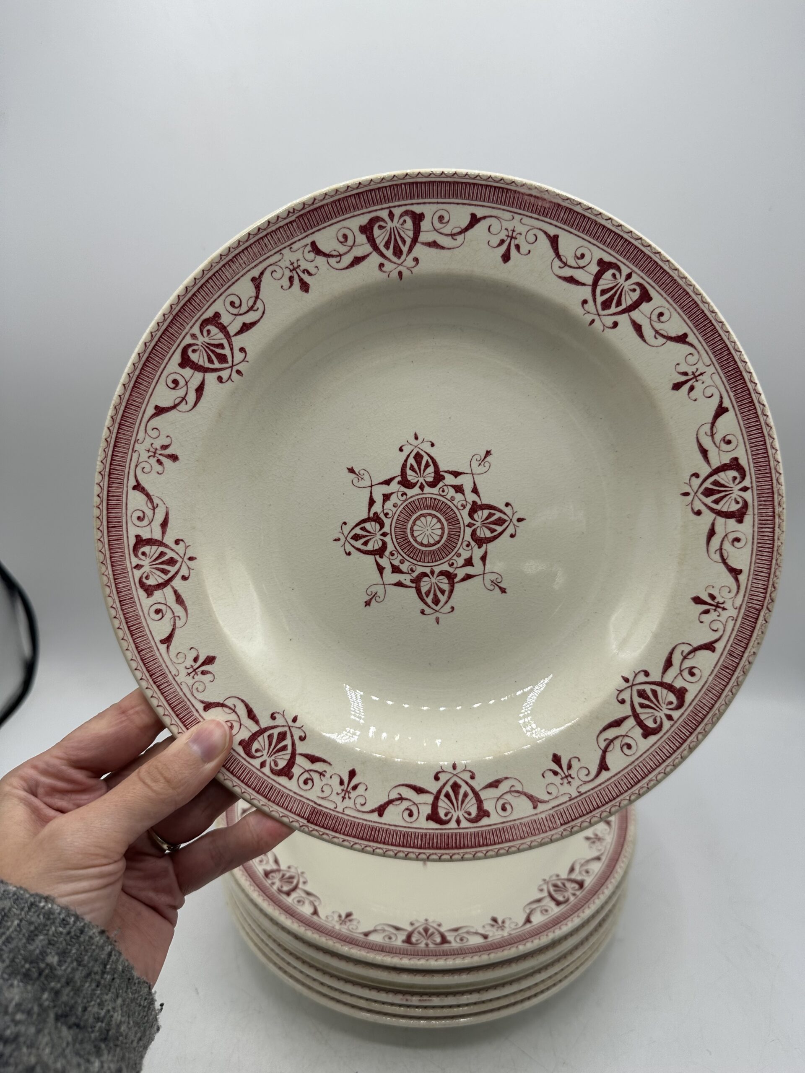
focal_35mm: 24
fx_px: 744
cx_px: 402
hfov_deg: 56.8
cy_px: 536
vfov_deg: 71.6
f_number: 1.78
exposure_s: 1/2353
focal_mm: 6.86
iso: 80
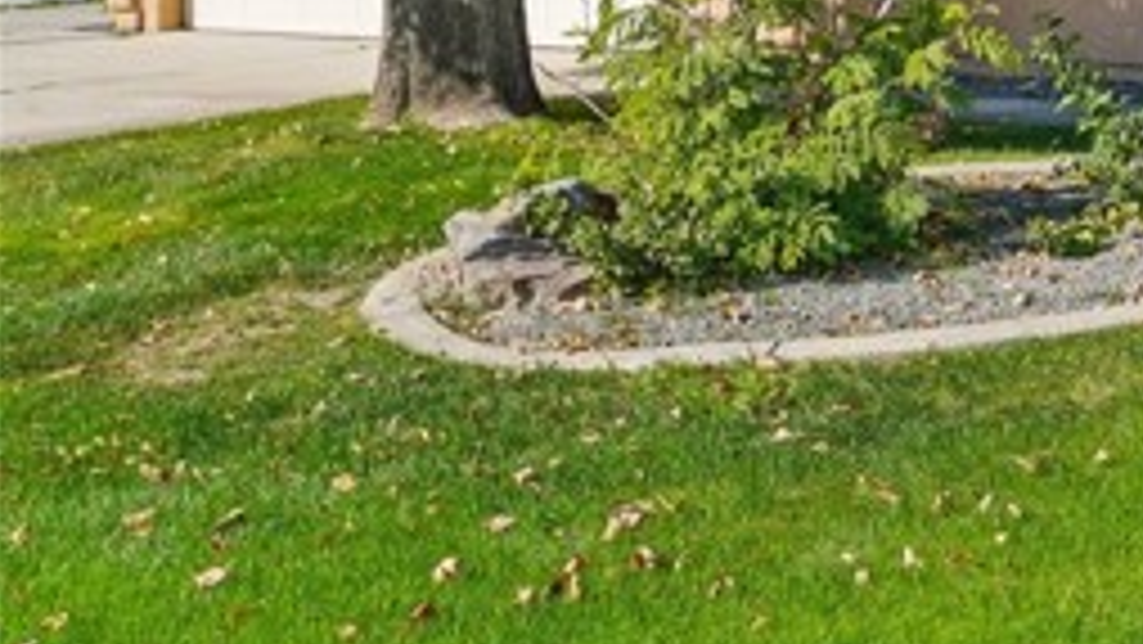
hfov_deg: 24.0
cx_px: 1436
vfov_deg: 14.5
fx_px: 2395
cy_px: -239
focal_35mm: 79
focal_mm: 30
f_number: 8
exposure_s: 1/200
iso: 100
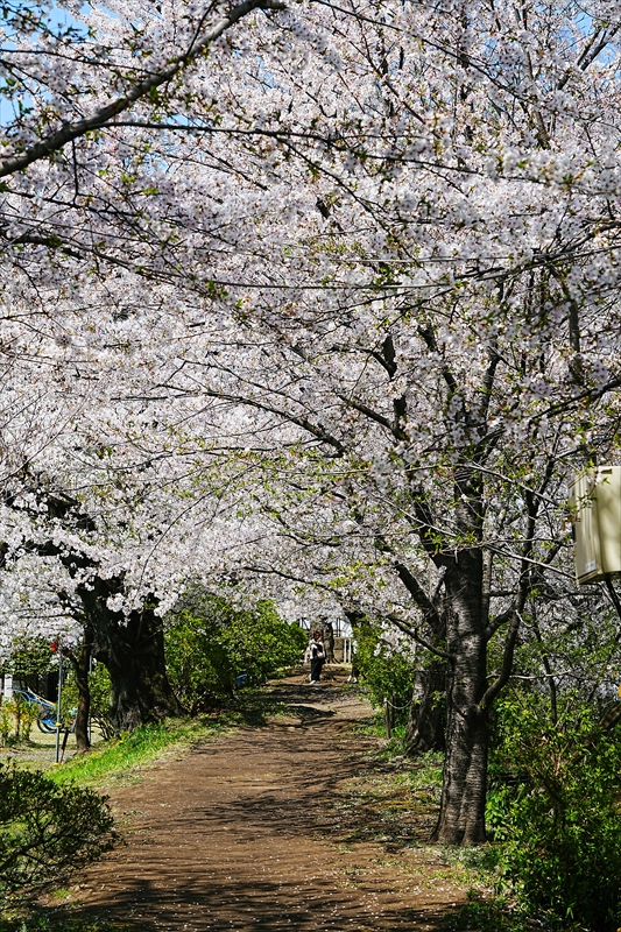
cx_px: 310
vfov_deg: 23.4
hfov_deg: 15.7
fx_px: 2252
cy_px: 466
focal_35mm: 87
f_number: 8
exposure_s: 1/250
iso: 100
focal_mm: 87
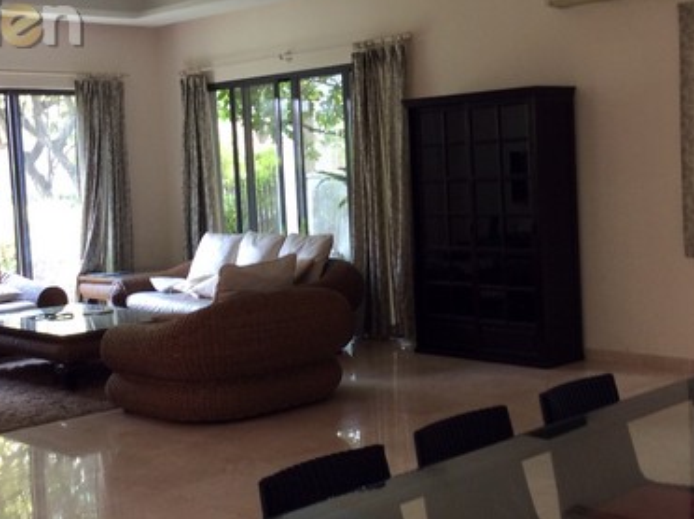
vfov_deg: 26.5
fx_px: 1101
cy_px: 252
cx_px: 390
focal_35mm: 55
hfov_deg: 34.9
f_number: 2.4
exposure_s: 1/25
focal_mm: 3.3
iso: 40
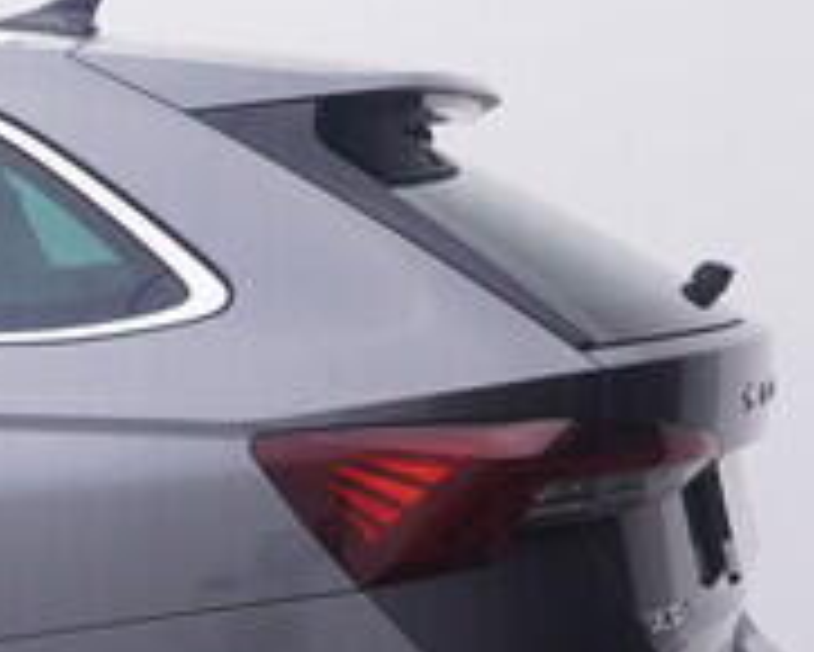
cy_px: 553
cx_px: -823
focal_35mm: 120
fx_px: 2884
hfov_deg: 13.7
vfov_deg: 12.8
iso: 200
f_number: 5
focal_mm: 15
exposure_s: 1/80
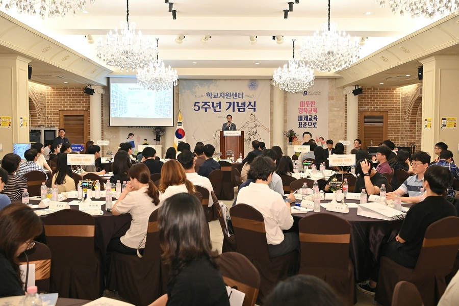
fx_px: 433
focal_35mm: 34
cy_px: 153
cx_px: 230
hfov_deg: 55.8
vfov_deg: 38.9
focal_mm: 34
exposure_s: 1/200
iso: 4000
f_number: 5
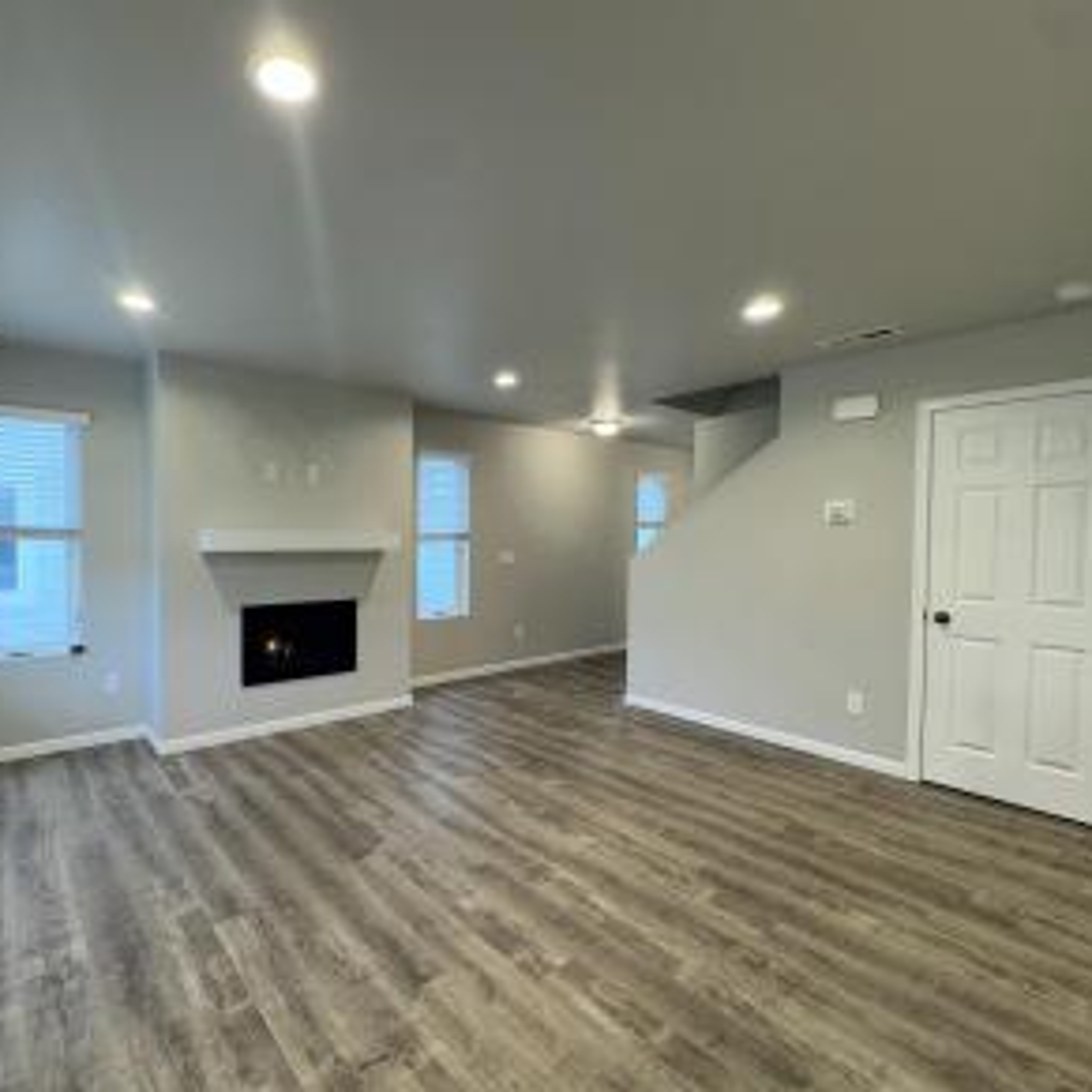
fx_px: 607
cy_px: 552
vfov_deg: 84.0
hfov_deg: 82.7
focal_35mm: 17
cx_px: 424
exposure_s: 1/120
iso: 250
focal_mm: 2.22
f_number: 2.2
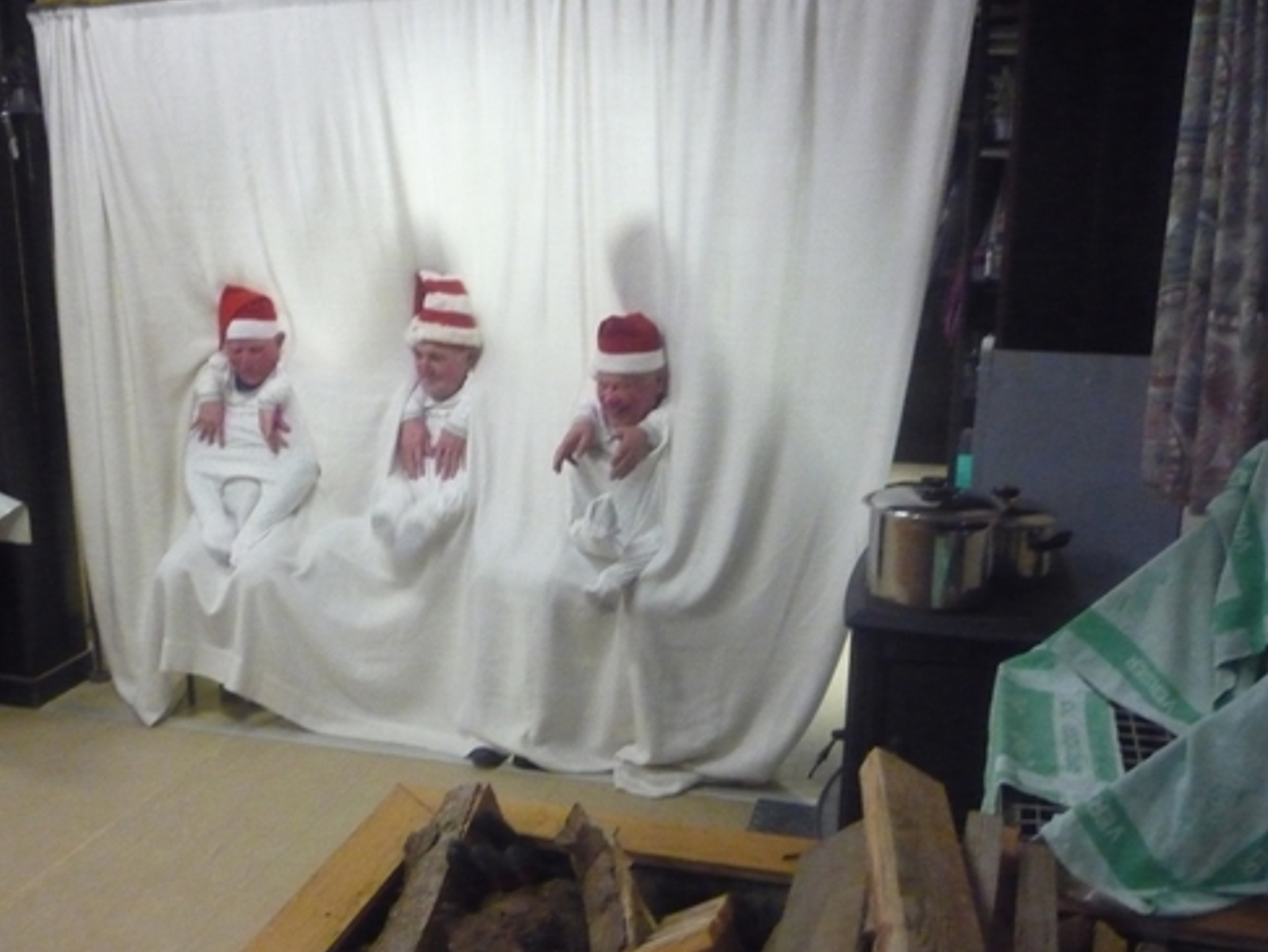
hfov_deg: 49.8
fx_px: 1356
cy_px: 569
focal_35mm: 37
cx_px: 517
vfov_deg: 38.5
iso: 800
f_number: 3.3
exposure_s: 1/25
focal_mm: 5.2
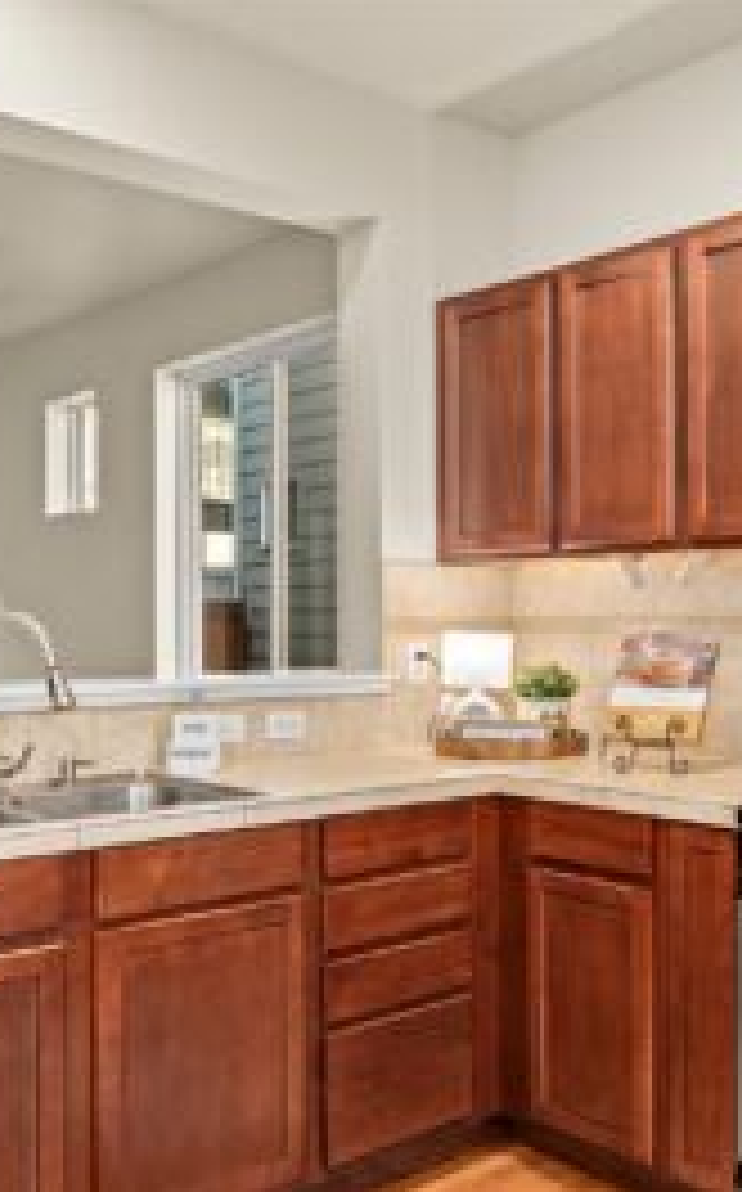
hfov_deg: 33.7
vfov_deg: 52.8
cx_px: 544
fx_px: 1200
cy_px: 596
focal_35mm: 37
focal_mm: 24
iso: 1000
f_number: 6.3
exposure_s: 1/4
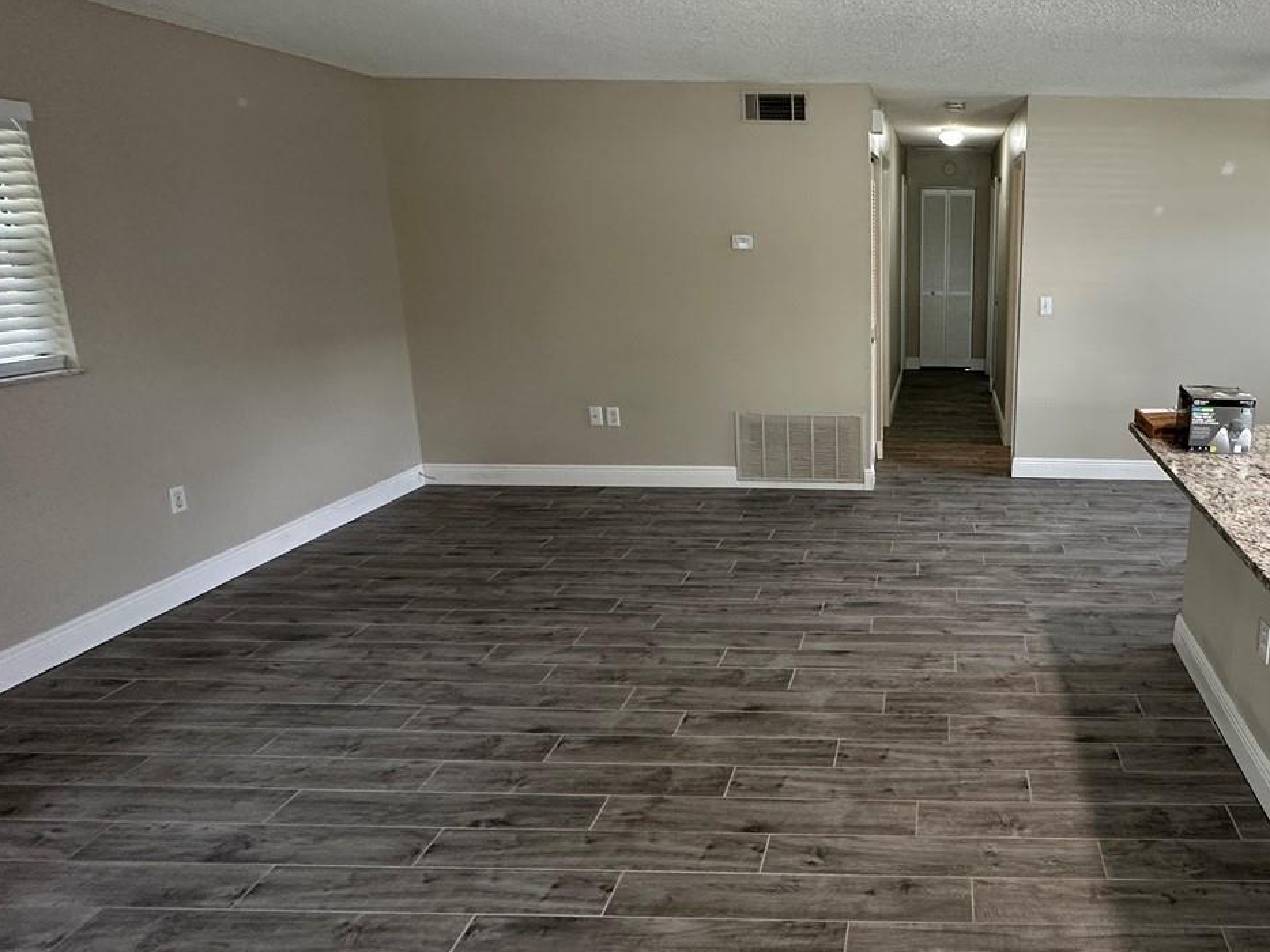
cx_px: 945
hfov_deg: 67.3
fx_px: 881
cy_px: 430
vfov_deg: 56.7
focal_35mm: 24
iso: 250
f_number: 2.2
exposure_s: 1/120
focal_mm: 2.22
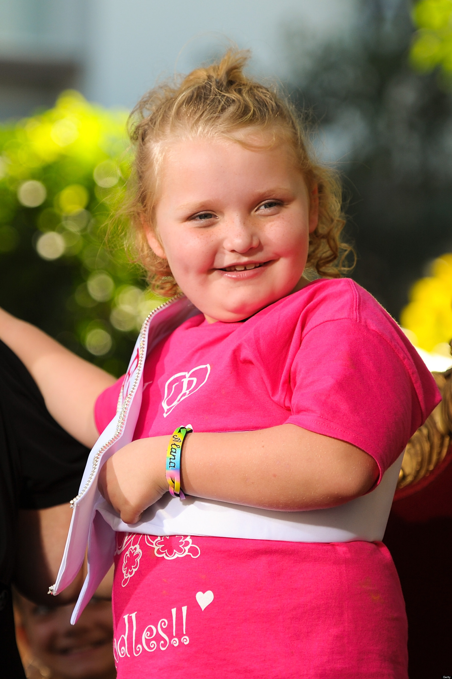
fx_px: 2731
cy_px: 340
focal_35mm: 145
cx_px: 226
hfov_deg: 9.5
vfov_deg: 14.2
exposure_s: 1/1000
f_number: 4
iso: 400
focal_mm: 145
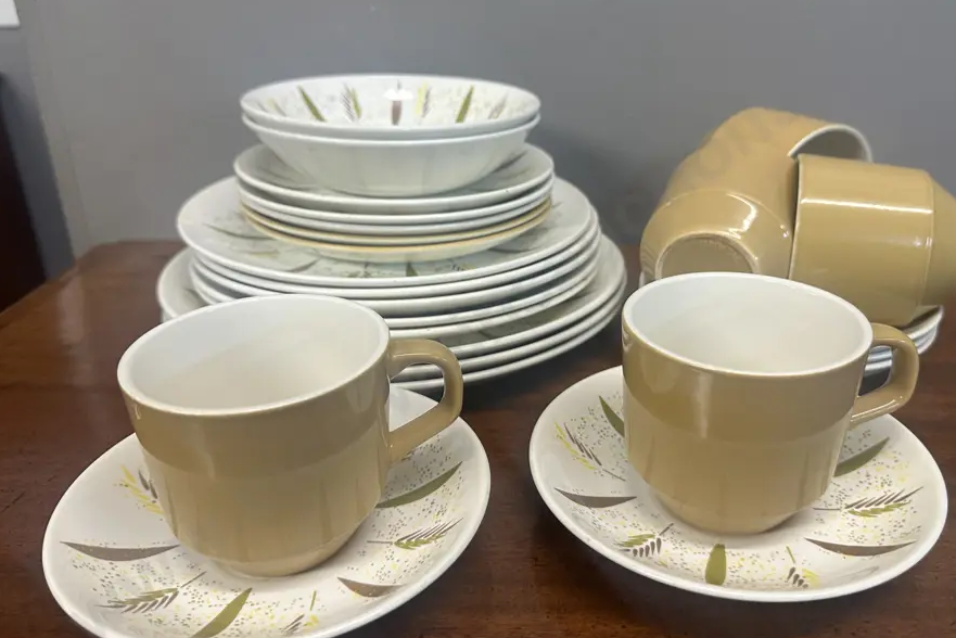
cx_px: 520
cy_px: 301
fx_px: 770
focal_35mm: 29
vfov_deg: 45.0
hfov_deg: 63.5
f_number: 1.78
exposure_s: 1/100
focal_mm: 6.86
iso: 200
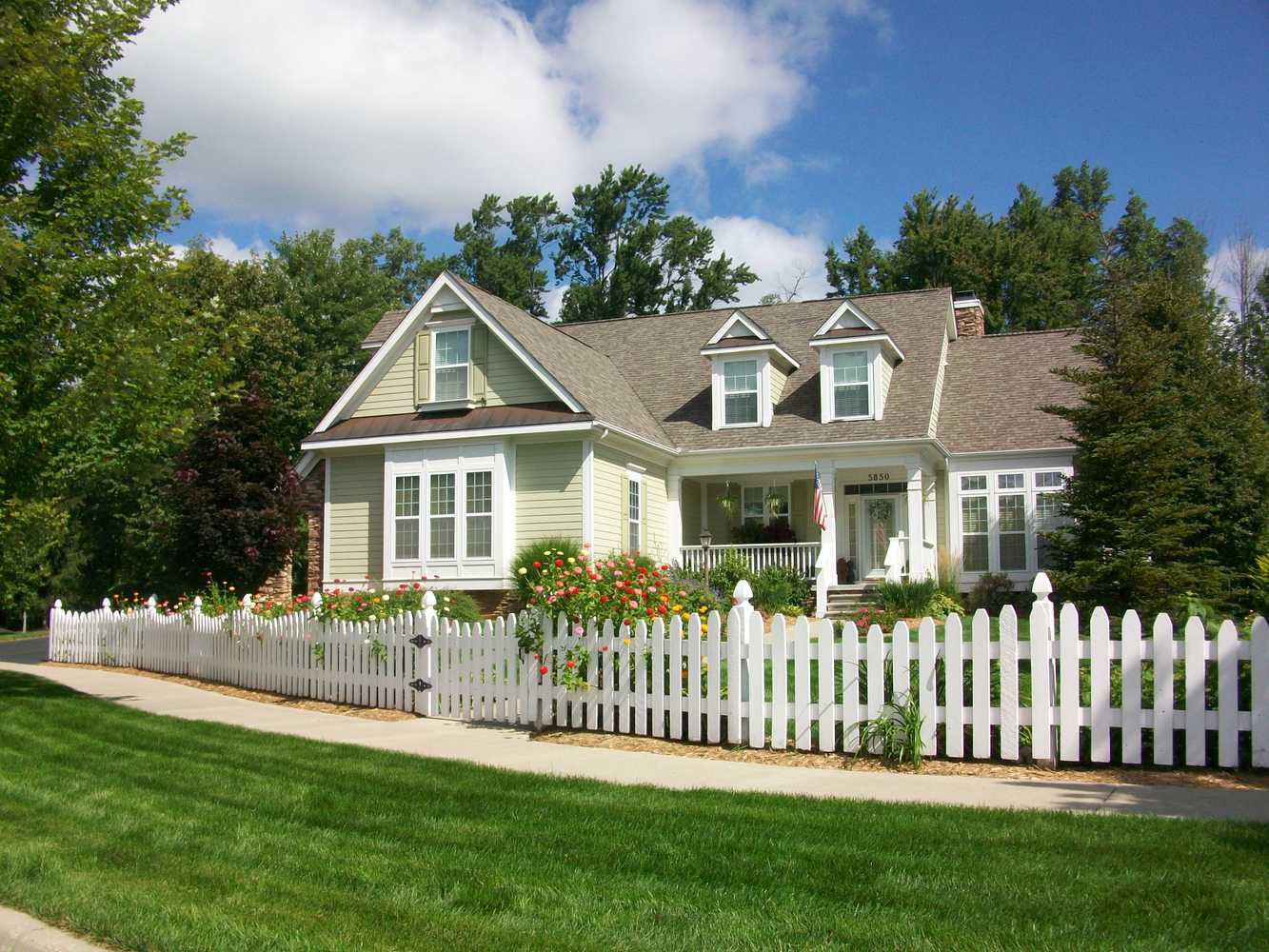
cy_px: 476
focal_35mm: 32
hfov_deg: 56.8
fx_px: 1173
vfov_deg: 44.2
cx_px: 634
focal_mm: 5.7
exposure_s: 1/320
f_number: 5.5
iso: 64
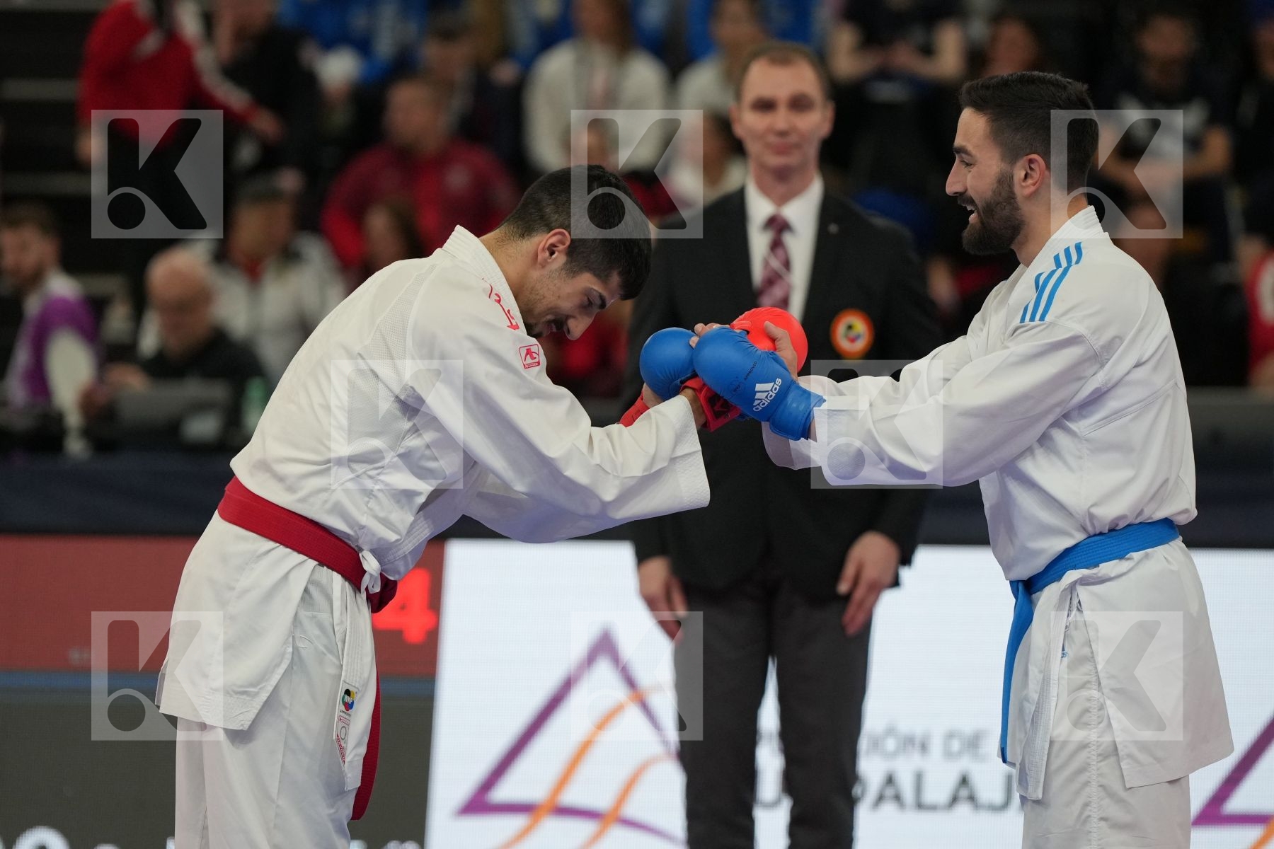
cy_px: 424
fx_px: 9448
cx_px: 637
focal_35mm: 267
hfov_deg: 7.7
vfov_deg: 5.1
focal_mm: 178
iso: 2000
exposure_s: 1/1000
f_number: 2.8
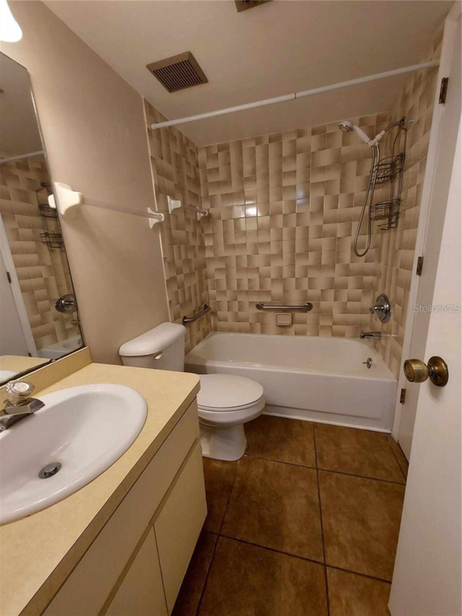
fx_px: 231
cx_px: 231
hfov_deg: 89.9
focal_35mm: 13
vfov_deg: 106.2
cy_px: 308
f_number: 2.2
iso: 160
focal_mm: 1.74
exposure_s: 1/60
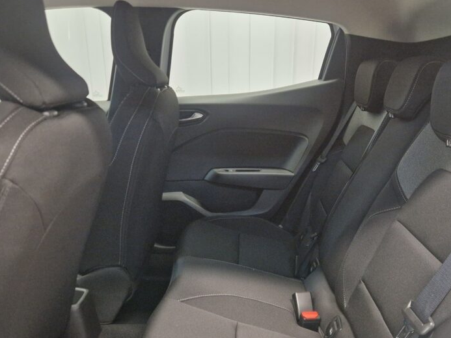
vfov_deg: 41.0
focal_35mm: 34
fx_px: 443
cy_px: 239
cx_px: 258
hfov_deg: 53.8
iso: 1000
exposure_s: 1/100
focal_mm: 5.4
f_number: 1.8
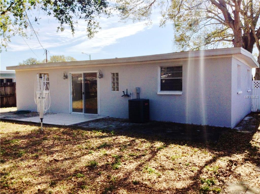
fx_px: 247
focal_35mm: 33
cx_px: 130
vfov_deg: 42.8
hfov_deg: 55.4
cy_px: 97
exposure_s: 1/950
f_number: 2.4
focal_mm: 3.3
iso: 25
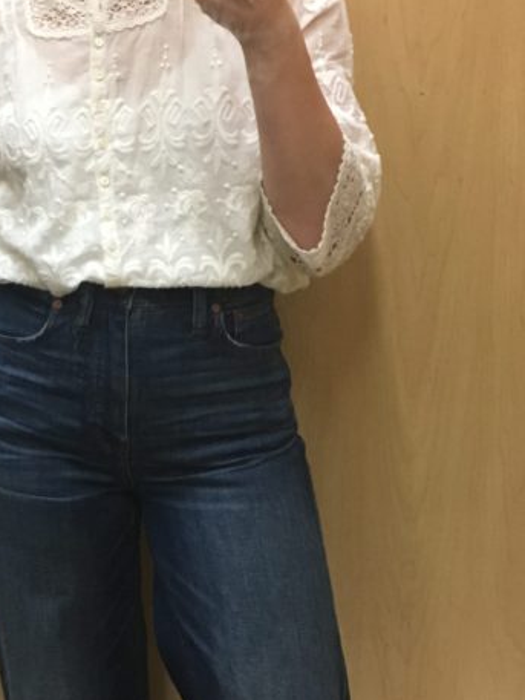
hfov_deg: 22.4
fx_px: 1314
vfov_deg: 29.7
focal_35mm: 65
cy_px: 426
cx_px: 133
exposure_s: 1/30
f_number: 2.2
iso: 160
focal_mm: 4.15
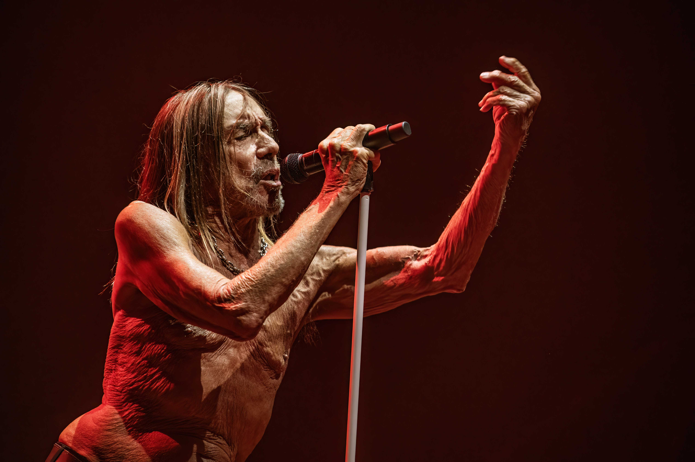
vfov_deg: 8.1
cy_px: 231
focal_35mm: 170
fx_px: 3280
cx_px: 348
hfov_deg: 12.1
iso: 3200
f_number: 2.8
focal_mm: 170
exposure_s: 1/250
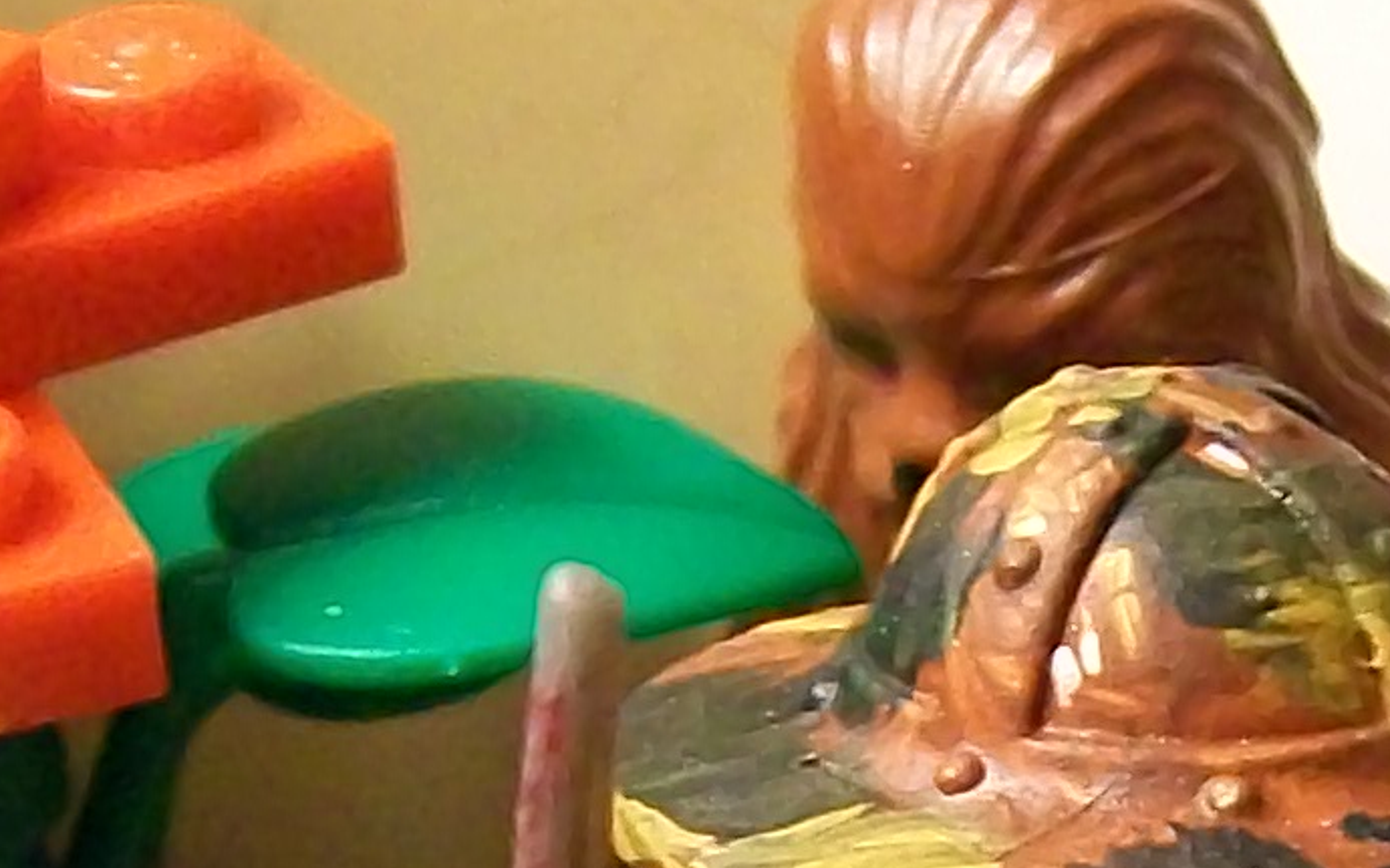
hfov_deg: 10.9
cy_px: 1537
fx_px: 7272
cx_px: 1094
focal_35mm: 192
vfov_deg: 6.7
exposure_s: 1/15
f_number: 2.7
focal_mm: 6
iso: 160
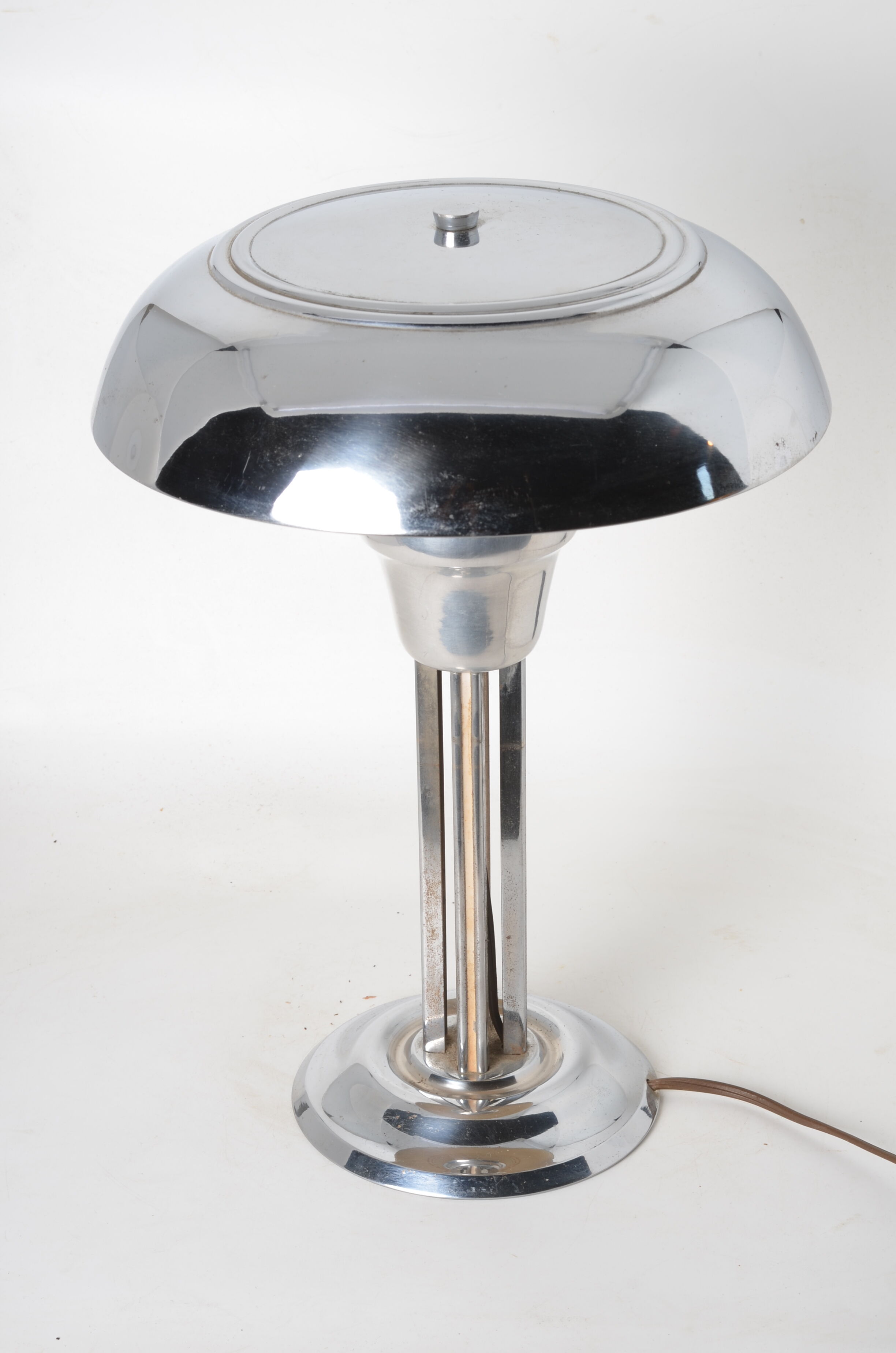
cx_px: 448
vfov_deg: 27.0
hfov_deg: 18.1
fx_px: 2812
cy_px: 676
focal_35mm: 75
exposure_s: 1/125
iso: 100
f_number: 11
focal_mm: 50
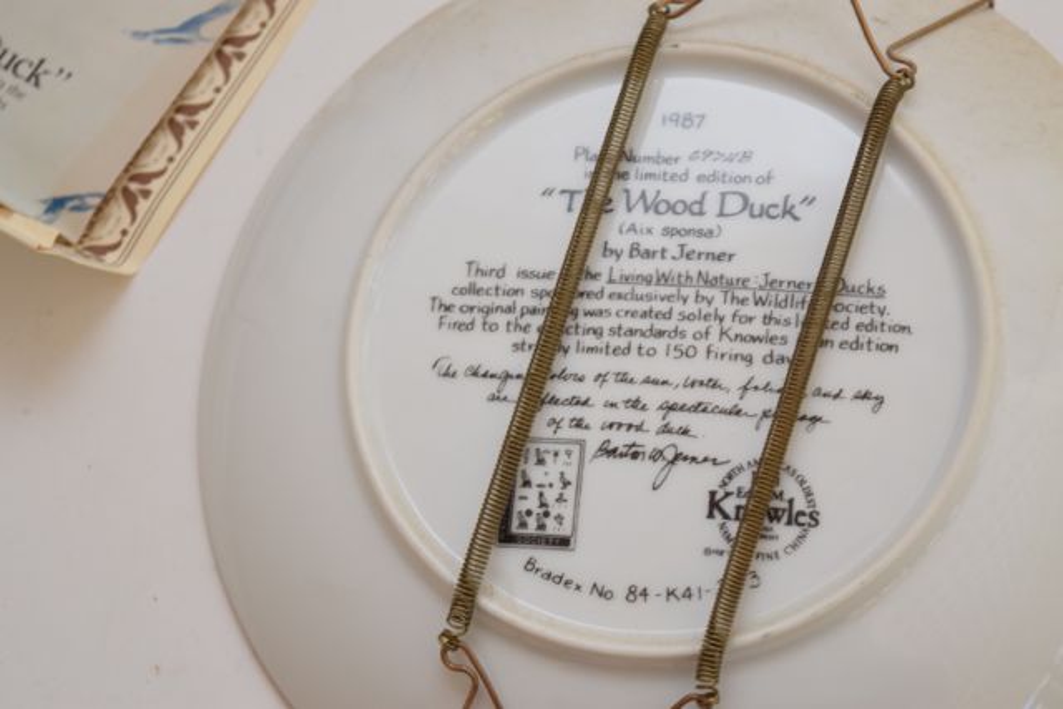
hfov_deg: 26.0
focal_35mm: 78
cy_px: 354
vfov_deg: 17.5
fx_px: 2304
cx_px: 532
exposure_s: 1/125
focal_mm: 52
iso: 800
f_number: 5.6
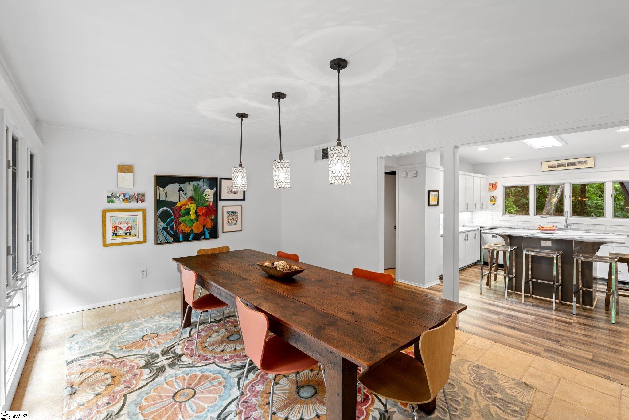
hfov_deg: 96.7
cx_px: 314
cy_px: 210
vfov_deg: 73.7
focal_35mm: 16
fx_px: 280
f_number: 8
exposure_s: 1/1.25
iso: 250
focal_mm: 16
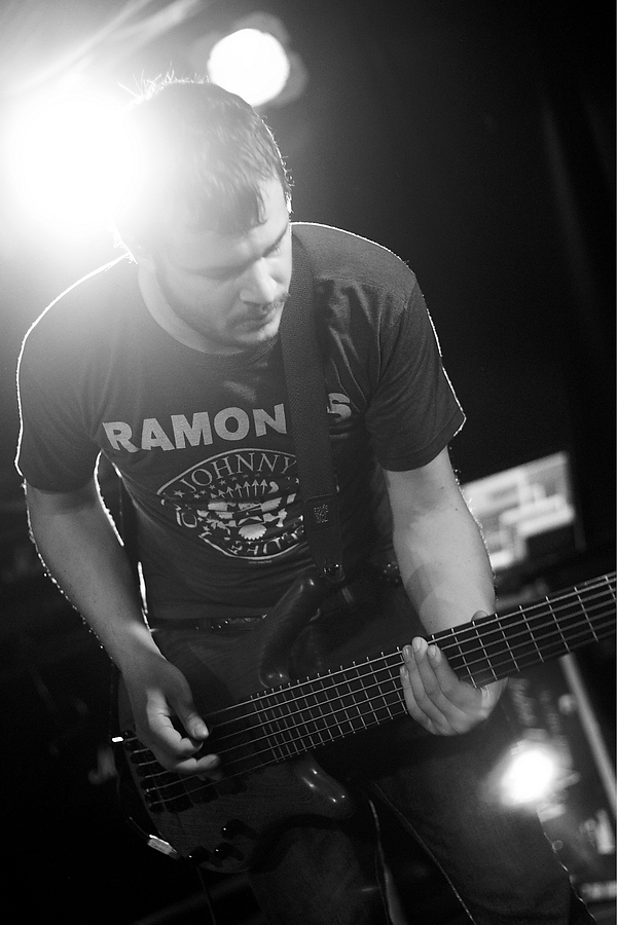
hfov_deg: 18.2
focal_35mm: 75
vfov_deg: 27.0
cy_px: 462
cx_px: 308
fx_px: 1928
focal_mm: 50
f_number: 2
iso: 800
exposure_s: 1/160
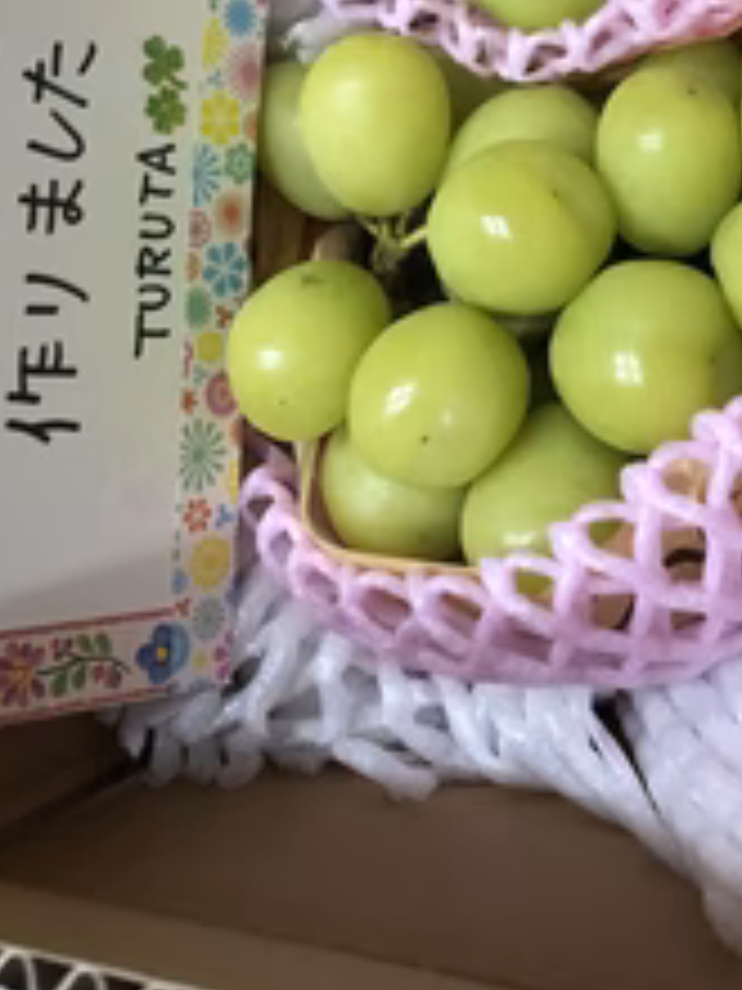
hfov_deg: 28.4
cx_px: 481
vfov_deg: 35.7
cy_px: 135
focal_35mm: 51
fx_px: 1458
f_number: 1.8
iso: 100
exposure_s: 1/17
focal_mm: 3.99
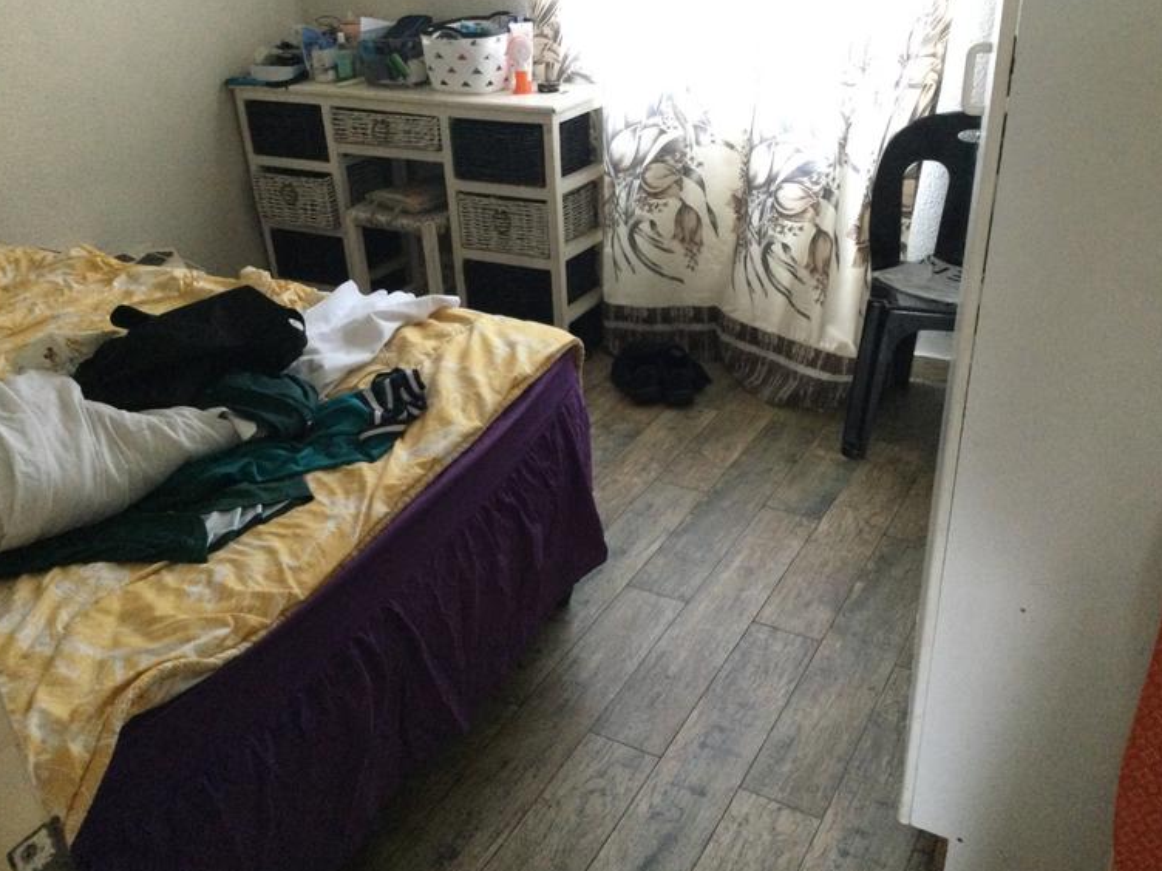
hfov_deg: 55.4
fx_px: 1108
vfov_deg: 42.9
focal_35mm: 33
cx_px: 575
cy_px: 431
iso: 200
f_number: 2.4
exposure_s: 1/25
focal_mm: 3.3
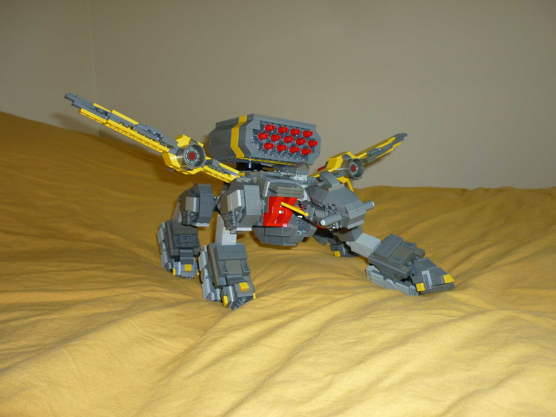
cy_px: 208
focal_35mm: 33
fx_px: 530
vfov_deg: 42.9
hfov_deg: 55.4
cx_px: 278
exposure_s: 1/30
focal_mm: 5.5
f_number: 2.8
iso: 100
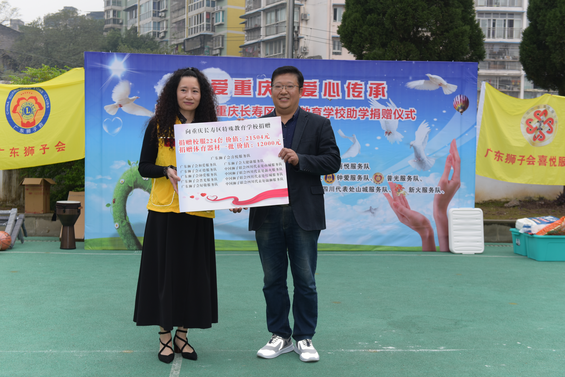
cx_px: 282
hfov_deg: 43.6
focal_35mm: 45
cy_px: 188
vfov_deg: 29.9
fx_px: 706
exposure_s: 1/200
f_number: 5
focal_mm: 45
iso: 100
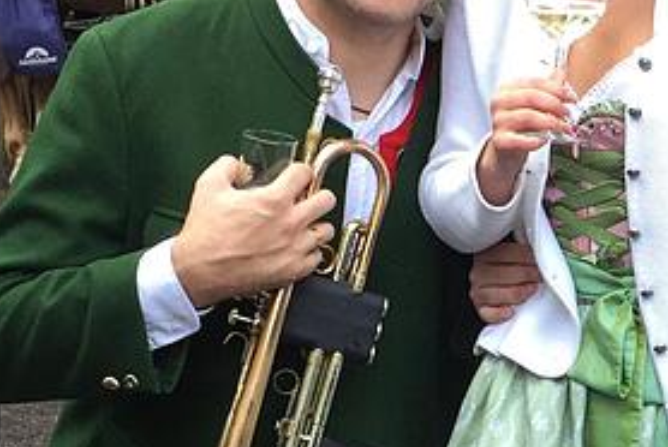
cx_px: 654
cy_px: 363
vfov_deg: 13.1
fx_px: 1932
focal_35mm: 104
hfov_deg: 19.1
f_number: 2.2
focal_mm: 4.15
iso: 40
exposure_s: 1/100
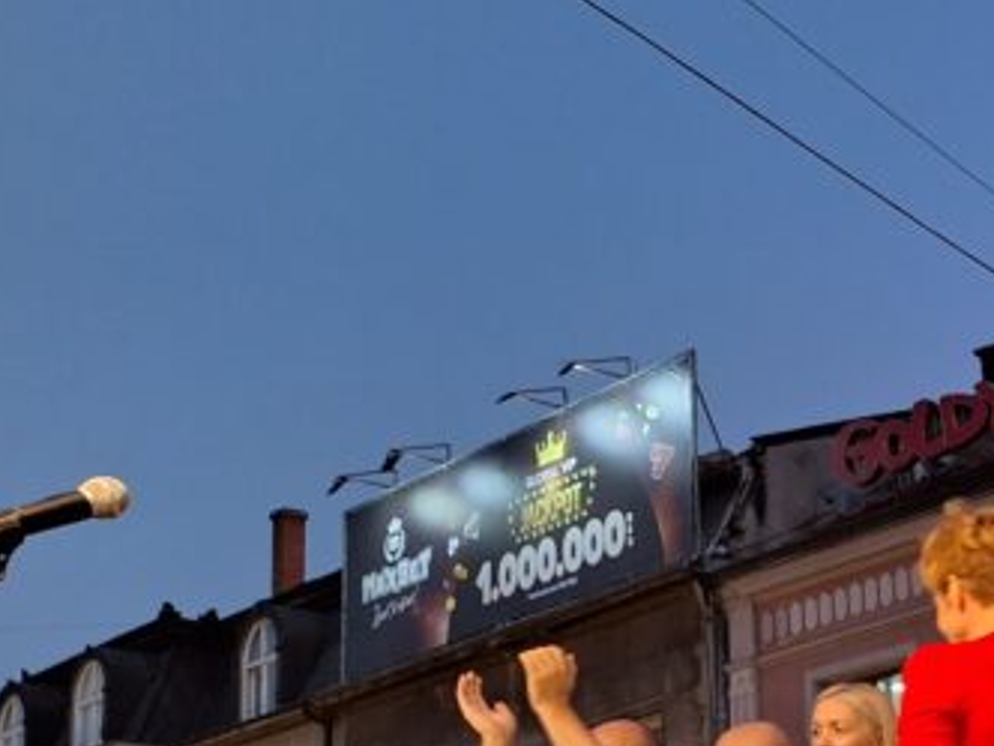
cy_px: 812
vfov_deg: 19.9
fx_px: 2039
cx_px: 1416
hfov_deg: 23.1
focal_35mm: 71
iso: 125
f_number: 1.8
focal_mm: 5.54
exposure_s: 1/50
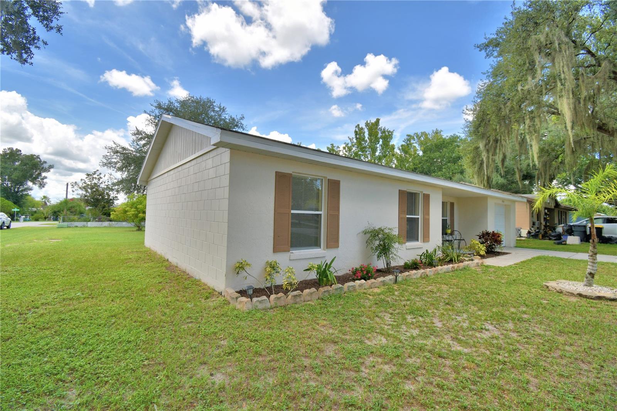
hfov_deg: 100.4
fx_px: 257
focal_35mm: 15
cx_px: 308
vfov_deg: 77.3
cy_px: 206
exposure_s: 1/250
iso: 100
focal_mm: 10
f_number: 7.1
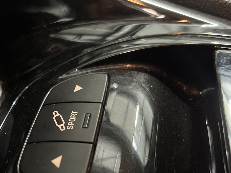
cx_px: 56
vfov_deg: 28.3
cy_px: 121
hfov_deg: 36.6
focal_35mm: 51
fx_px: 340
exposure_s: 1/25
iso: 500
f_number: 1.6
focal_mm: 5.1
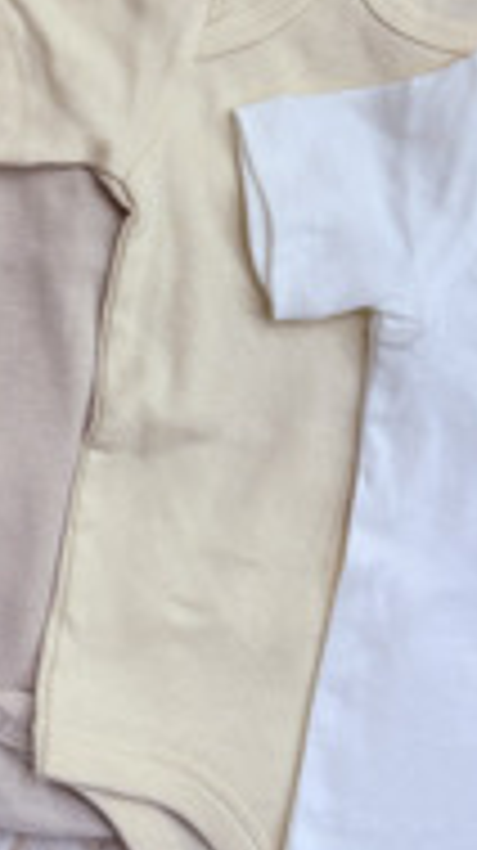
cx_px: 162
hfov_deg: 16.9
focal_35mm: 71
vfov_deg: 29.1
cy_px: 175
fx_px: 1600
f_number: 1.78
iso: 125
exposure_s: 1/120
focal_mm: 6.76
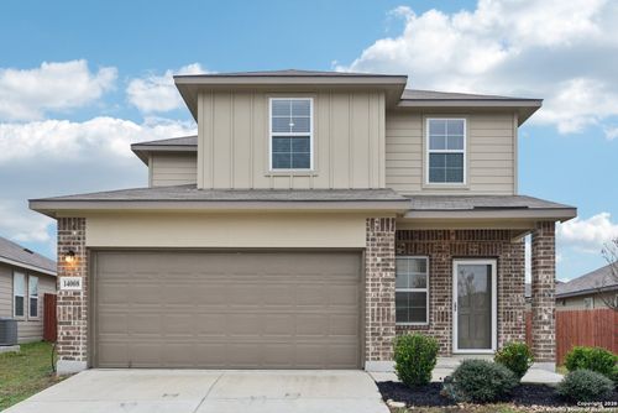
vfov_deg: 42.4
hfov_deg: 60.3
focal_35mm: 31
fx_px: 532
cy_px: 206
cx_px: 309
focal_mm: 31
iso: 400
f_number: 8
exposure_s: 1/100
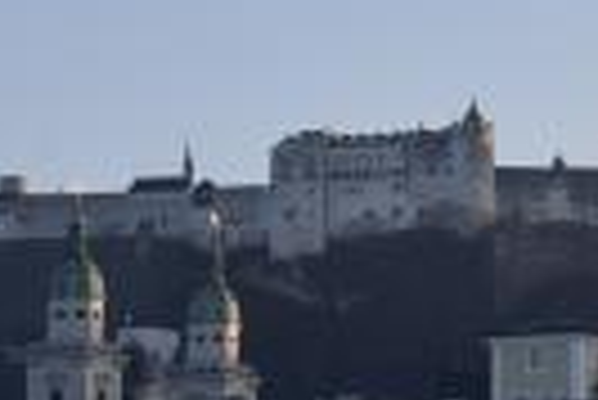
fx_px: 3376
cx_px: 611
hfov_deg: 10.0
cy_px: 258
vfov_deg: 6.8
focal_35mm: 203
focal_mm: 36
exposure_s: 1/50
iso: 100
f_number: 14
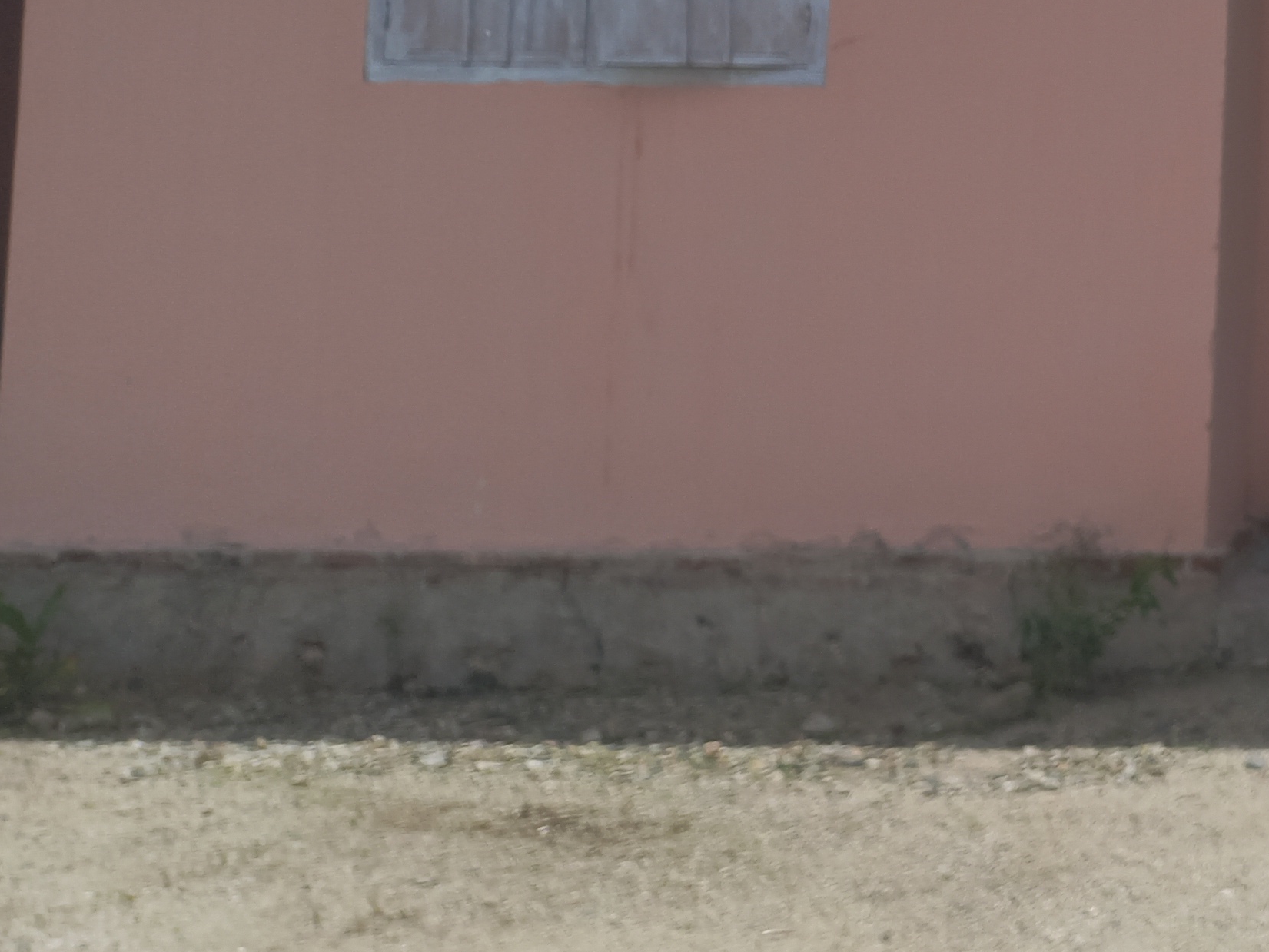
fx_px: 2567
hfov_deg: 24.1
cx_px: 1678
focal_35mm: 70
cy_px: 9
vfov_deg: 20.4
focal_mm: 4.6
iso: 25
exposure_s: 1/883
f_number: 1.8
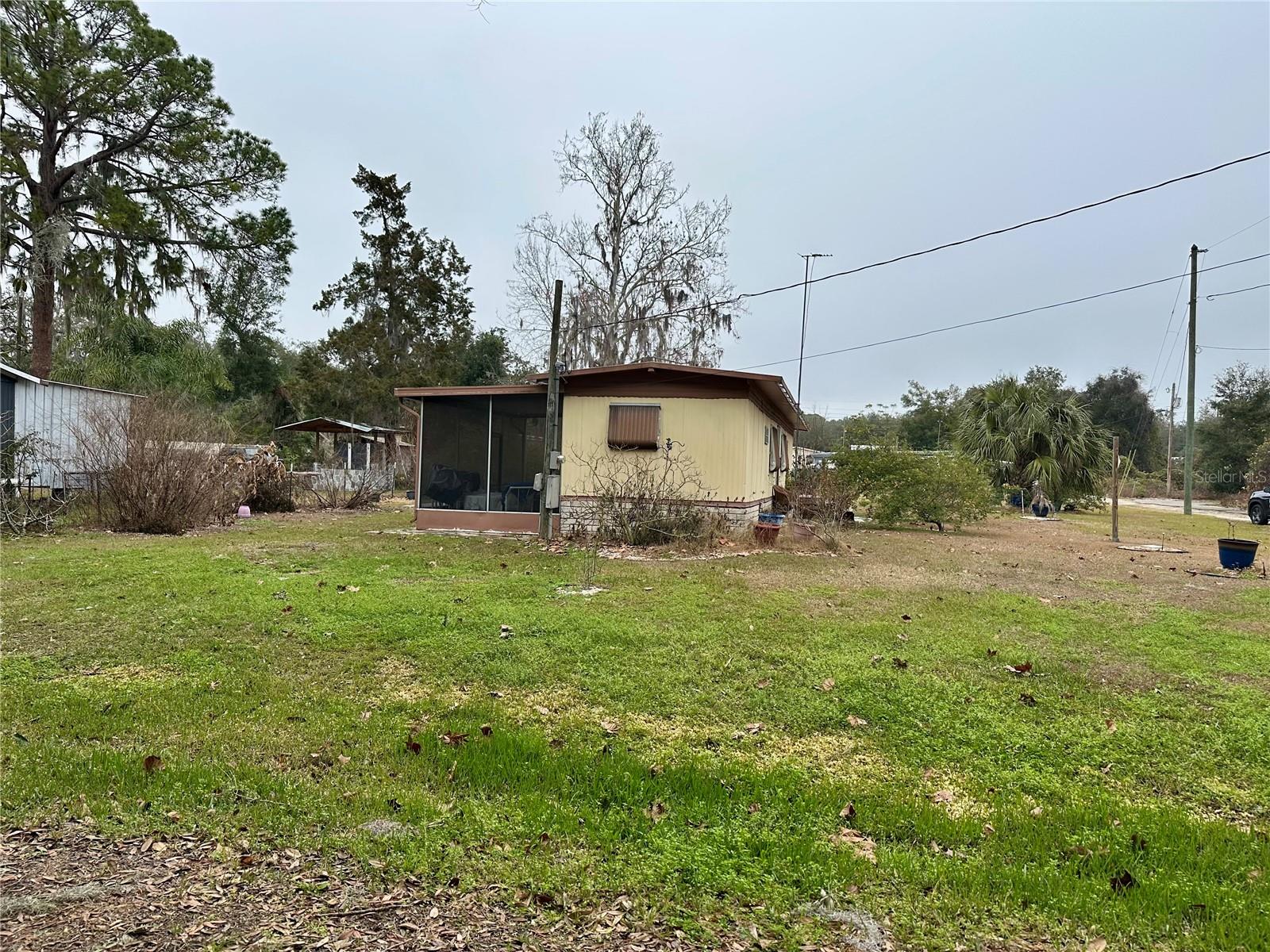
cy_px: 476
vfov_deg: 56.8
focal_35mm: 24
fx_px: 881
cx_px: 635
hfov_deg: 71.6
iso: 80
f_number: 1.78
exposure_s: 1/1241
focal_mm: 6.86
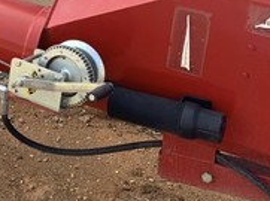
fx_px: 740
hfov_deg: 19.5
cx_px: -49
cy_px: -34
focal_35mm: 95
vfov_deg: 15.0
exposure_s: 1/485
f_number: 1.8
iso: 25
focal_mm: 4.25
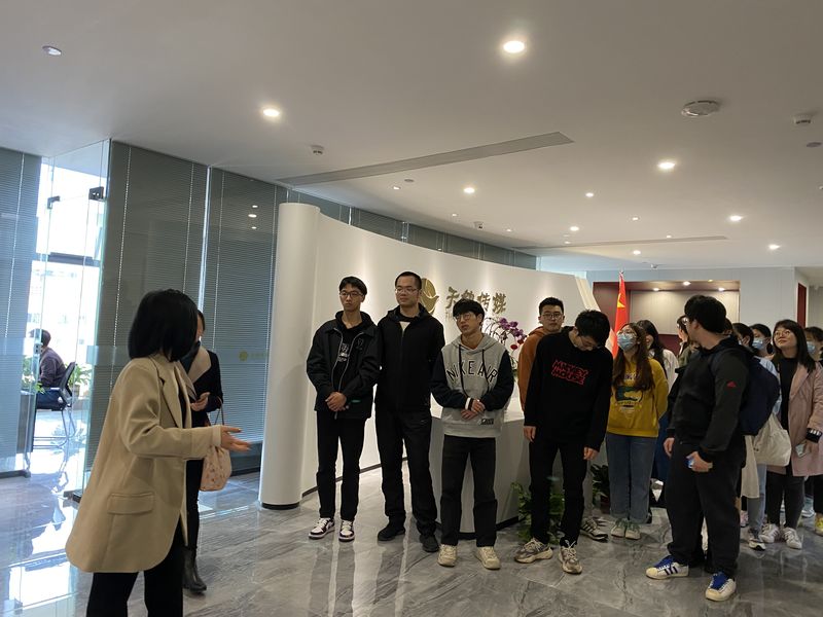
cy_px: 308
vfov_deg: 53.1
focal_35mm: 26
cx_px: 412
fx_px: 618
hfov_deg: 67.3
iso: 160
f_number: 1.8
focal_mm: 4.25
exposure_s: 1/56
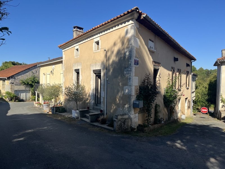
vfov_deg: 53.1
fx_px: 169
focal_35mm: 26
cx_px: 112
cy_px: 84
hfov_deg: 67.3
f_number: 1.6
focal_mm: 5.1
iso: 50
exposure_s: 1/3049
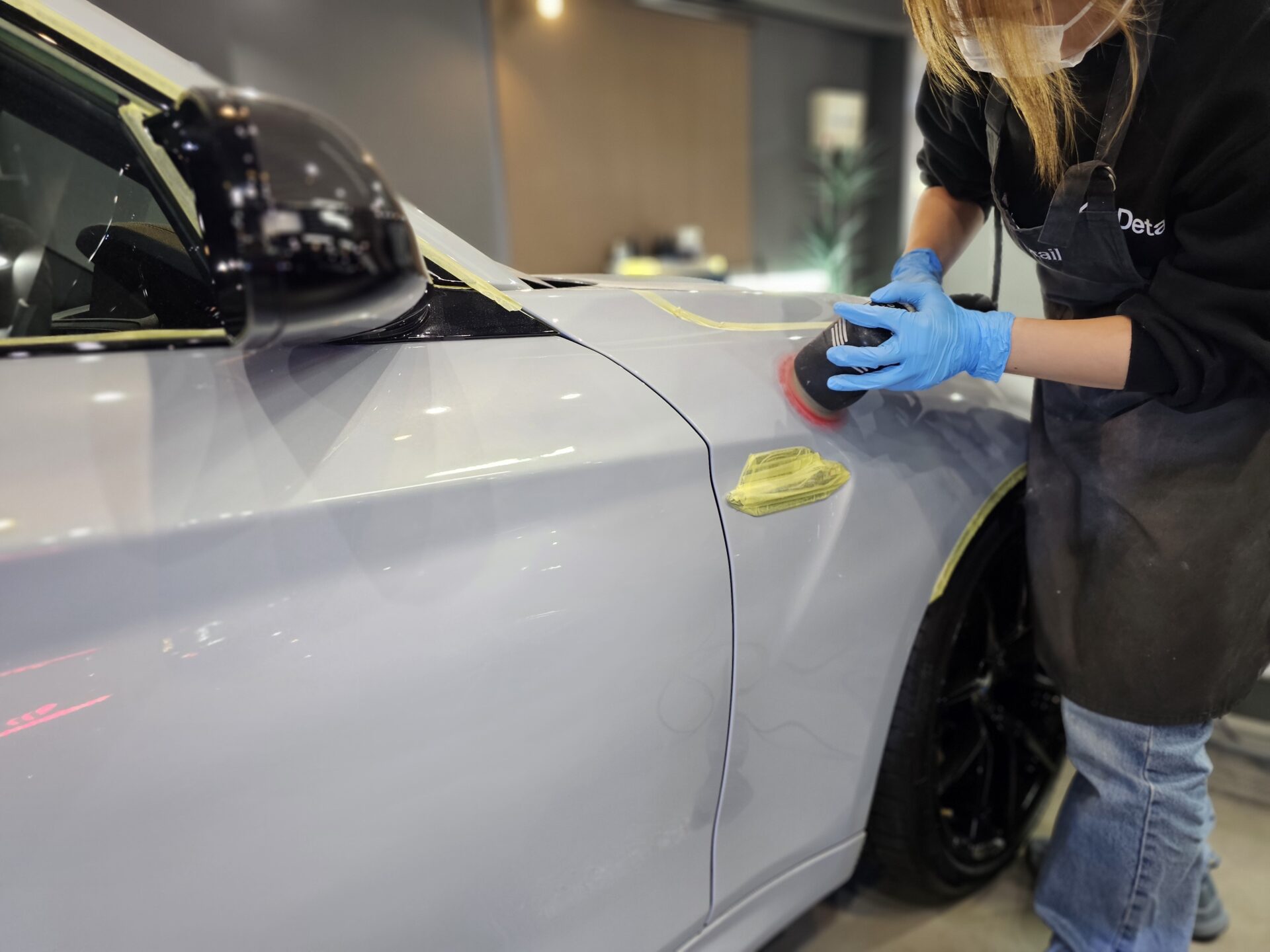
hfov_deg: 73.9
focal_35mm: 23
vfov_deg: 58.9
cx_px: 635
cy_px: 476
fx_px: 844
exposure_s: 1/100
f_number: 1.7
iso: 250
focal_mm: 6.3
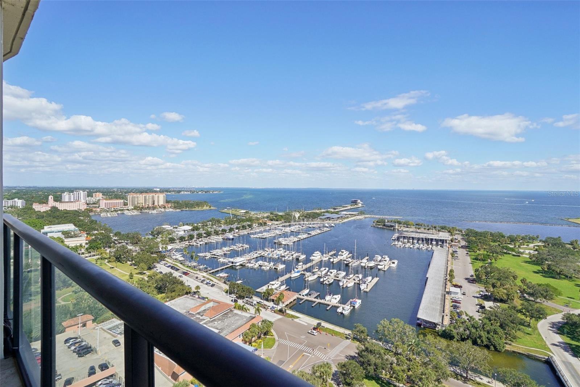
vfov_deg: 72.0
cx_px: 290
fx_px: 266
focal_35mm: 16
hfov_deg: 95.0
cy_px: 194
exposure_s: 1/350
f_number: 8
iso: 100
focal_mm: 11
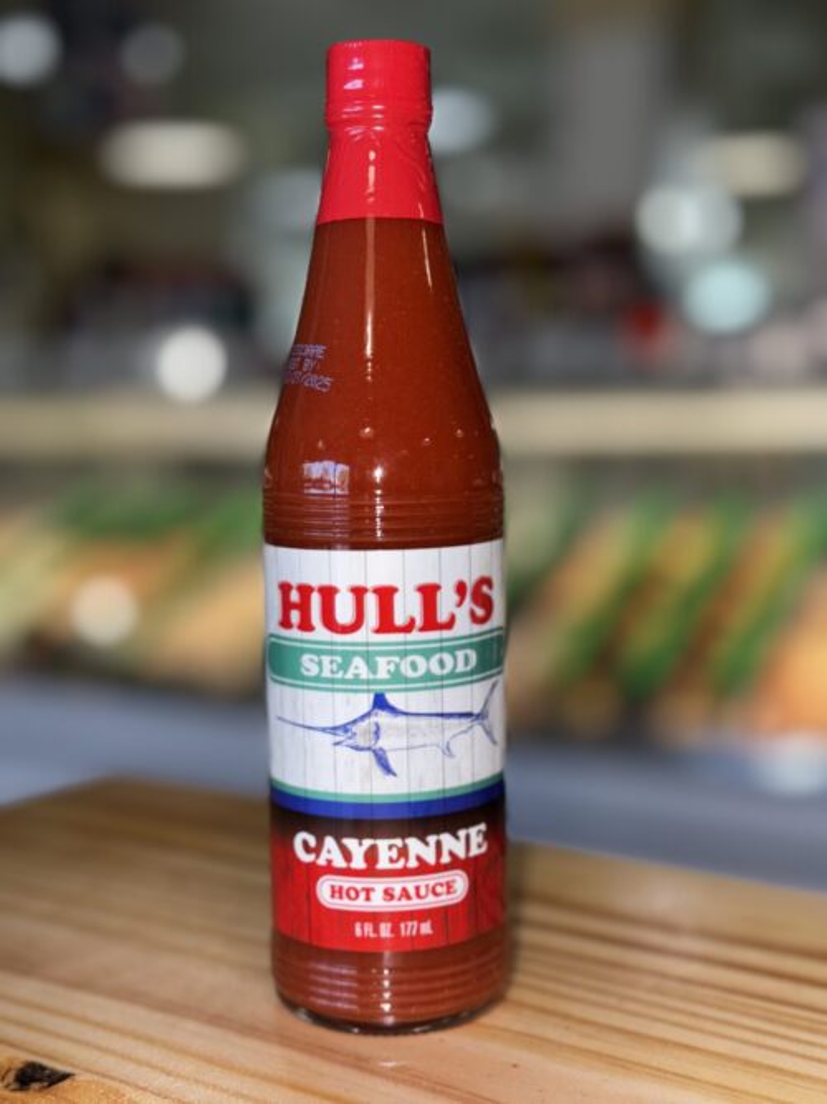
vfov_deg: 39.7
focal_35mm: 48
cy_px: 552
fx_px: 1529
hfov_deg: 30.3
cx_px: 414
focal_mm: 6.76
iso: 50
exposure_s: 1/197
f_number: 1.78
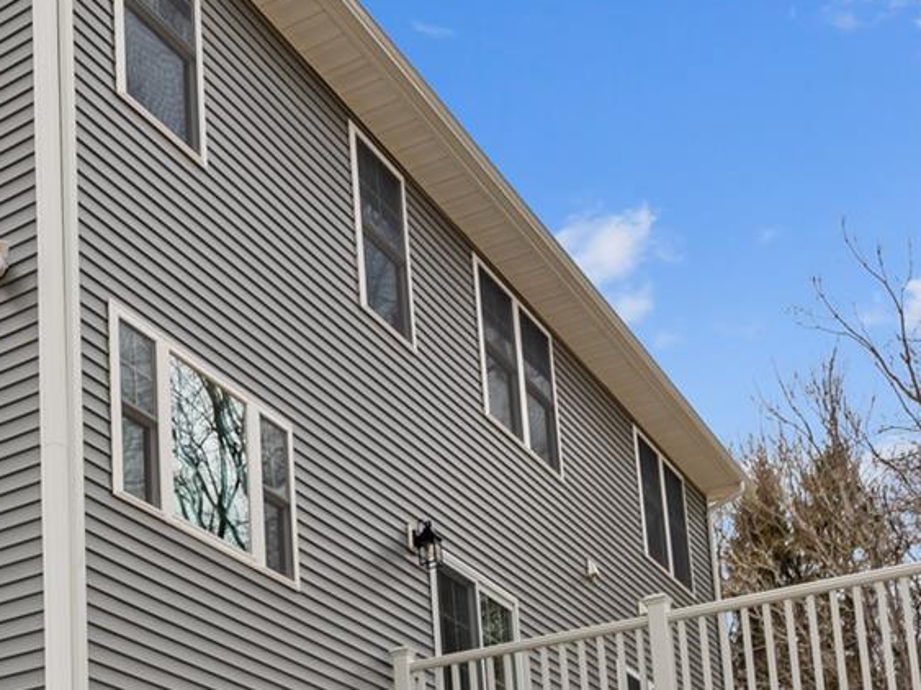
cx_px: 33
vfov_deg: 23.9
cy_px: 817
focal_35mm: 56
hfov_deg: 32.1
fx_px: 1490
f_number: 8
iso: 100
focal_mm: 16
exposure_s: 1/40
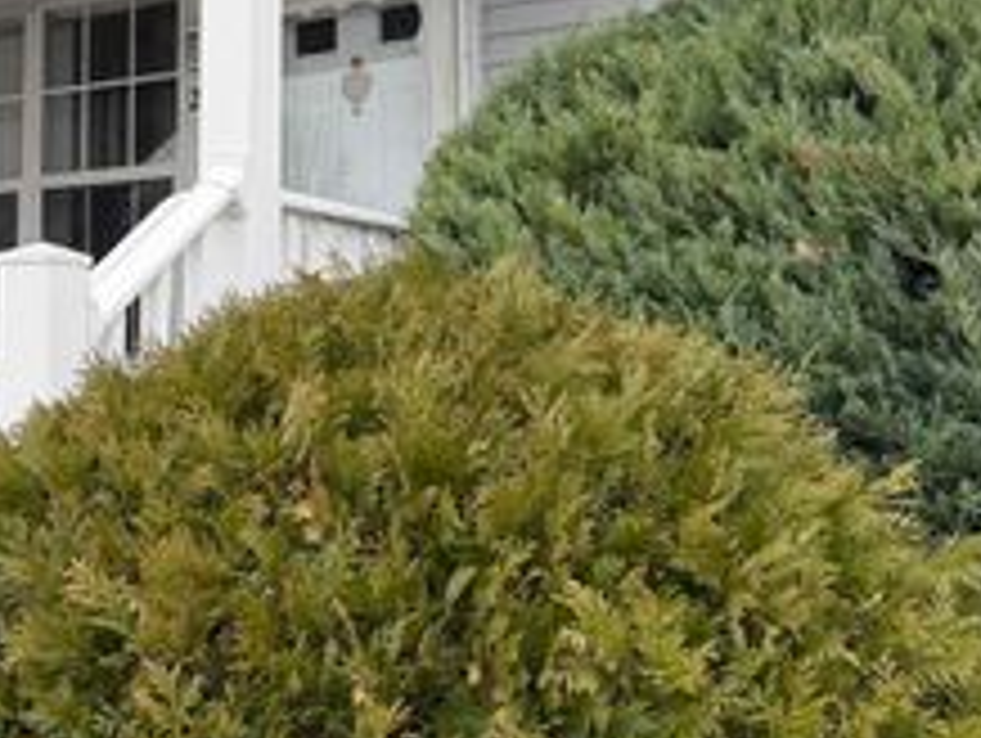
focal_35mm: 55
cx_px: 108
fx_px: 1560
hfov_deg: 33.2
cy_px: 182
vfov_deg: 26.3
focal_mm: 6.76
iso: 80
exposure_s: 1/1122
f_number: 1.78
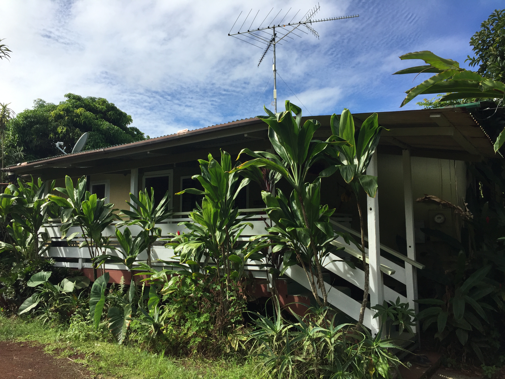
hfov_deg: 61.7
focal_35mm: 29
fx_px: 423
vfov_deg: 48.2
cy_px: 190
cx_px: 252
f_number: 2.2
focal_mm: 4.15
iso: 32
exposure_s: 1/2083
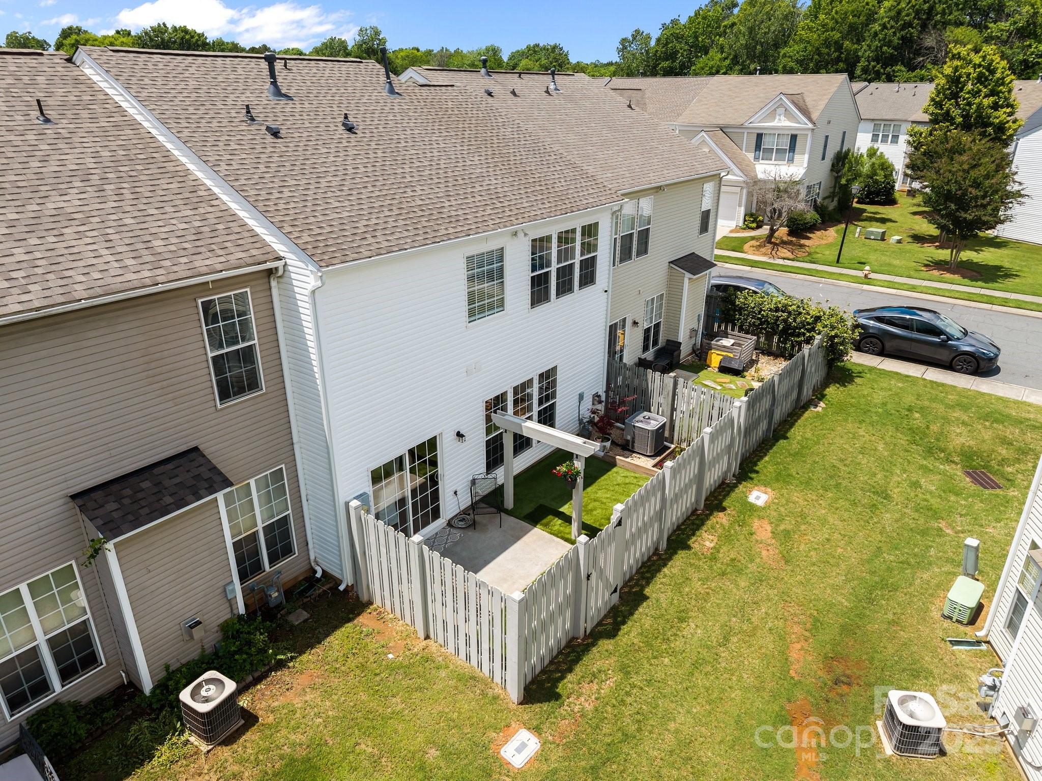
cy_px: 390
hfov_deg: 71.6
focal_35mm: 24
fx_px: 722
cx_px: 521
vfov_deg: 56.8
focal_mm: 8.67
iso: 130
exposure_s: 1/3000
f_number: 1.8
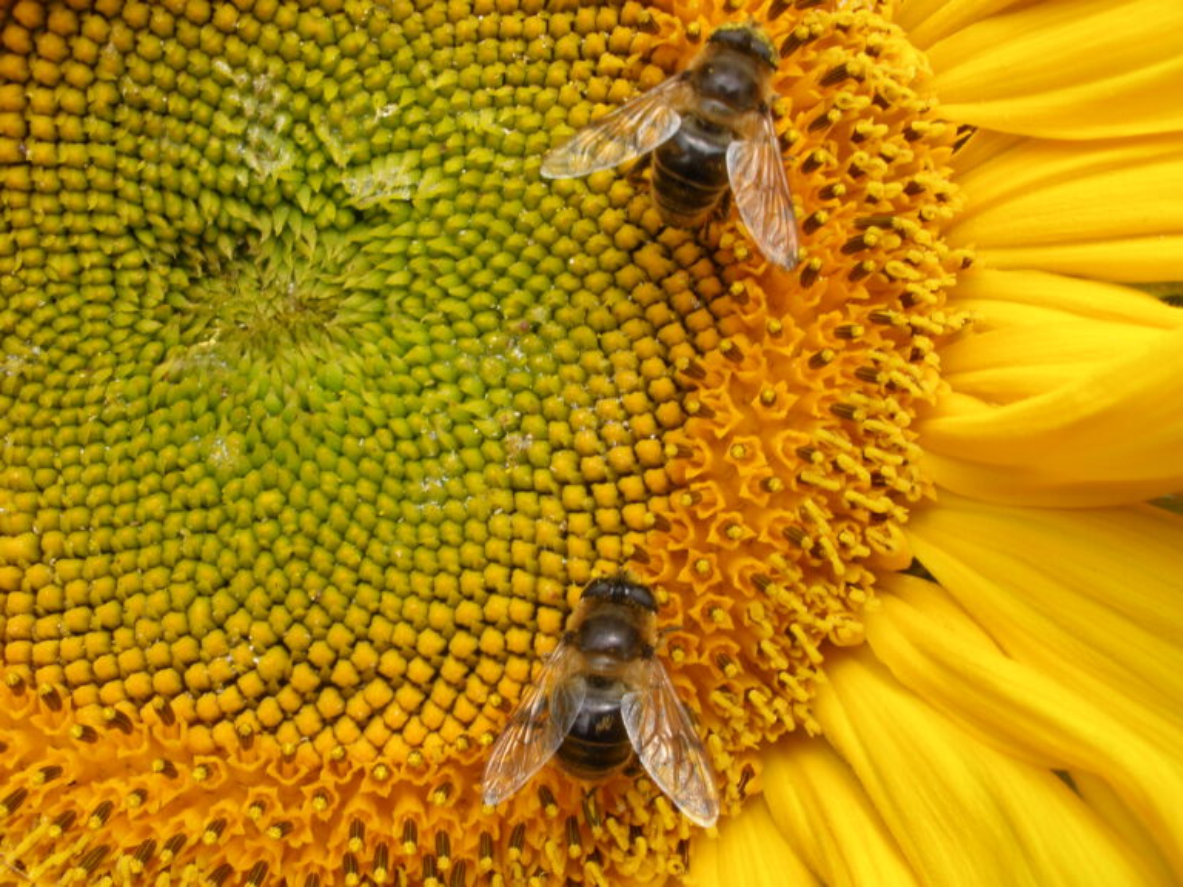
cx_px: 592
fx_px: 1230
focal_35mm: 36
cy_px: 444
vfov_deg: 39.7
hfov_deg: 51.4
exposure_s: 1/100
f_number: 5.6
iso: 64
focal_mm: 6.3
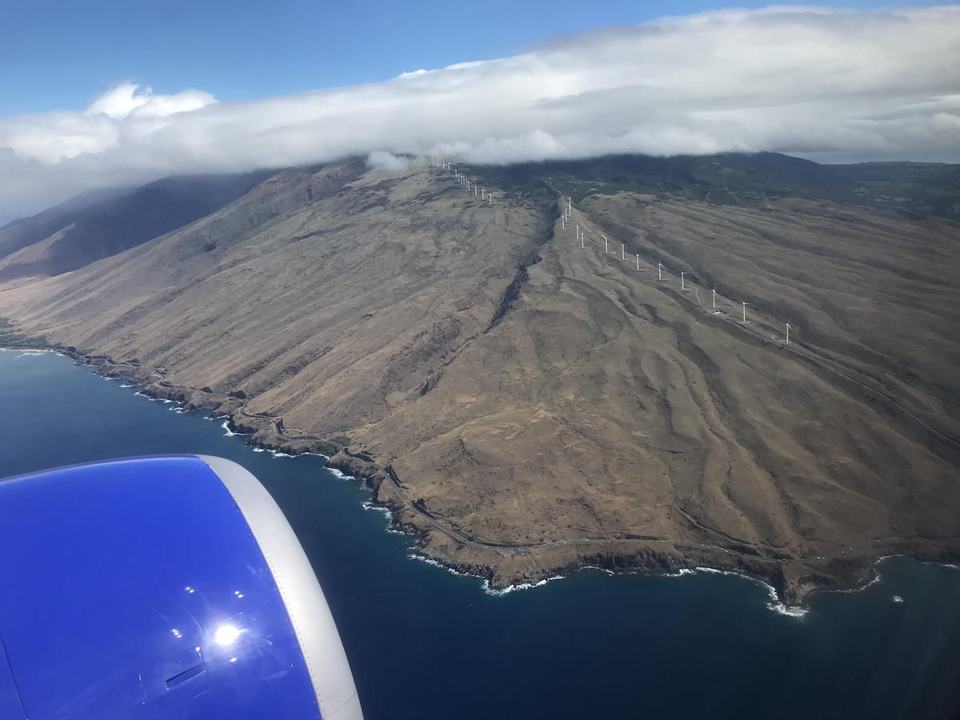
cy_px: 360
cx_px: 480
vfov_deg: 49.7
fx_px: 777
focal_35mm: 28
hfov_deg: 63.4
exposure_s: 1/1497
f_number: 1.8
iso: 20
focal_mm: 3.99
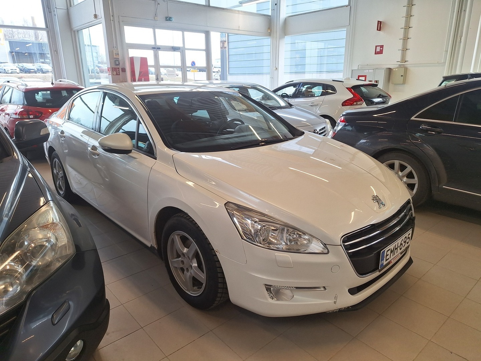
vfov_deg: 58.9
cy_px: 180
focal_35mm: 23
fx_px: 320
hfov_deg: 73.9
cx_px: 240
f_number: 1.8
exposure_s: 1/214
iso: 40
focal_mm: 5.54
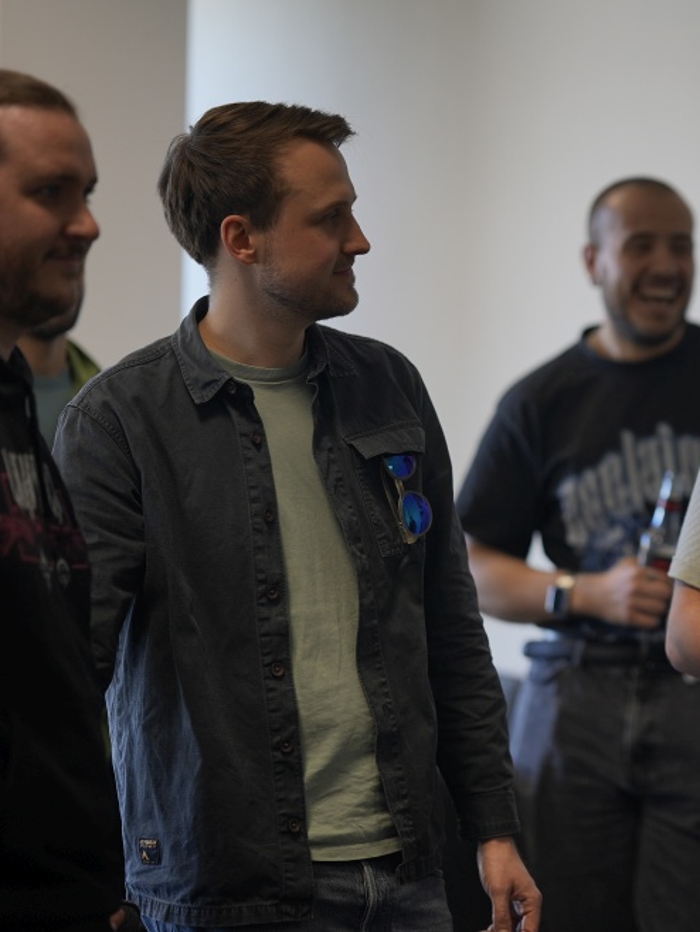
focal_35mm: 143
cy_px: 431
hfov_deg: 10.3
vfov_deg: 13.8
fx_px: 3853
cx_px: 754
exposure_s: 1/400
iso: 100
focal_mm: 85
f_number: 1.4
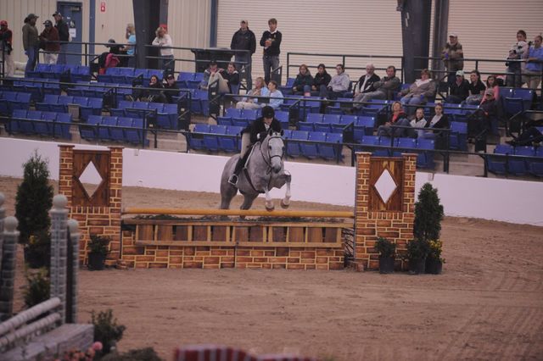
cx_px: 272
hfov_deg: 10.3
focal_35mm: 200
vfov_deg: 6.9
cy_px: 180
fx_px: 3015
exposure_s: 1/400
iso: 5000
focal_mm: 200
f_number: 2.8
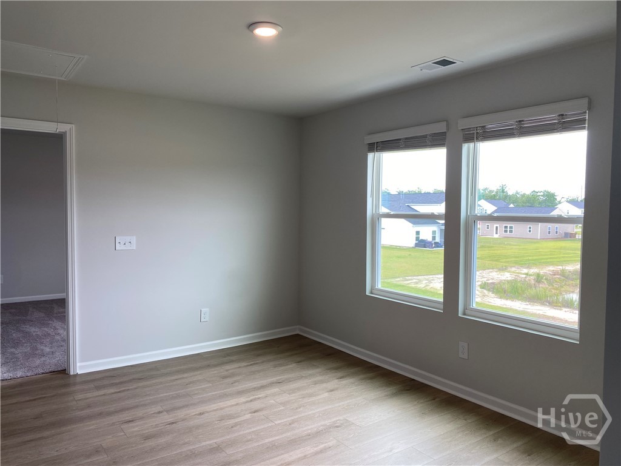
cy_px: 233
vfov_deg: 53.1
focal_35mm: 26
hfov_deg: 67.3
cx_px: 310
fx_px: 466
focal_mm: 4.25
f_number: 1.8
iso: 32
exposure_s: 1/141
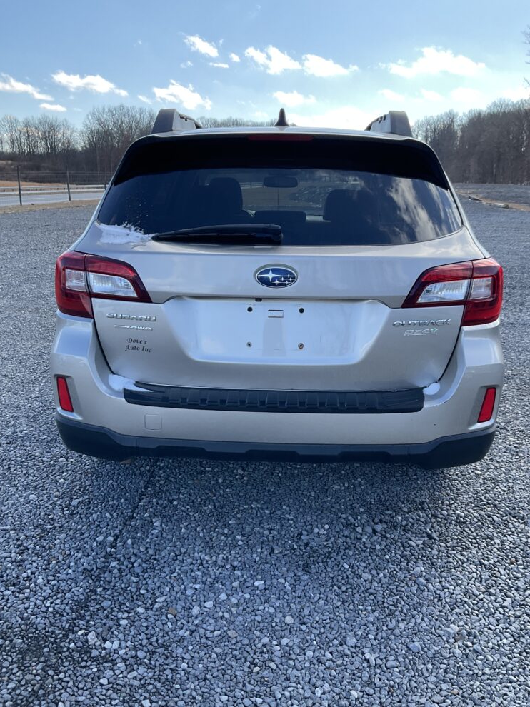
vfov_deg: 60.0
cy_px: 365
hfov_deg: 46.8
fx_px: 613
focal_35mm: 30
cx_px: 268
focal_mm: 3
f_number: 1.8
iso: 16
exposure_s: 1/473
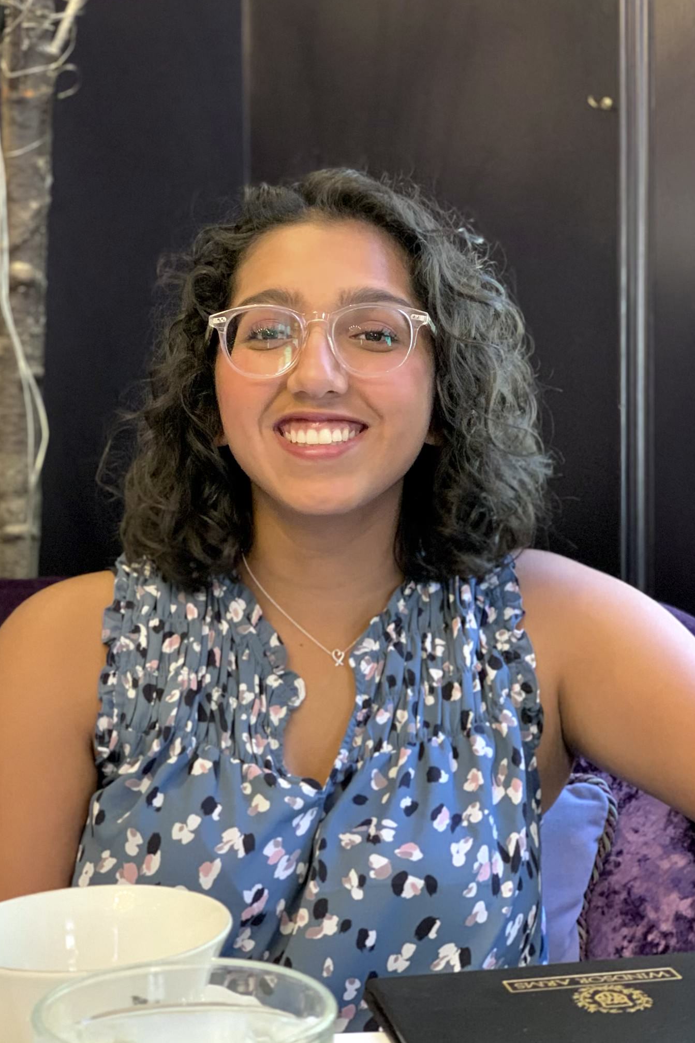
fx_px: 1592
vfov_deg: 36.2
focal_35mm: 55
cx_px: 310
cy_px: 525
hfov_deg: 24.6
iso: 500
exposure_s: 1/30
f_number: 2.4
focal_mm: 6
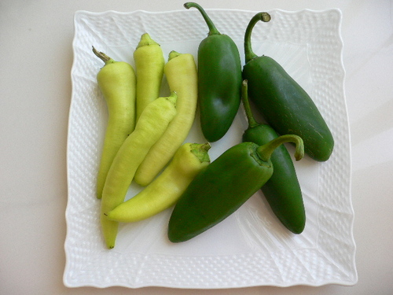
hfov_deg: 52.6
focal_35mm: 35
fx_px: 397
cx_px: 196
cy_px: 148
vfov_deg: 40.7
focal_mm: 5.8
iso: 100
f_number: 2.8
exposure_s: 1/50
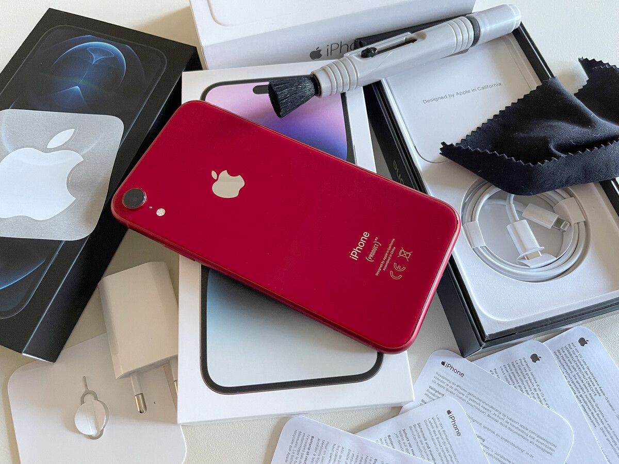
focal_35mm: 26
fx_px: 465
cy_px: 232
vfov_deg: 53.1
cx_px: 310
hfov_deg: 67.3
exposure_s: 1/45
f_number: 1.6
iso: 500
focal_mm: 5.1
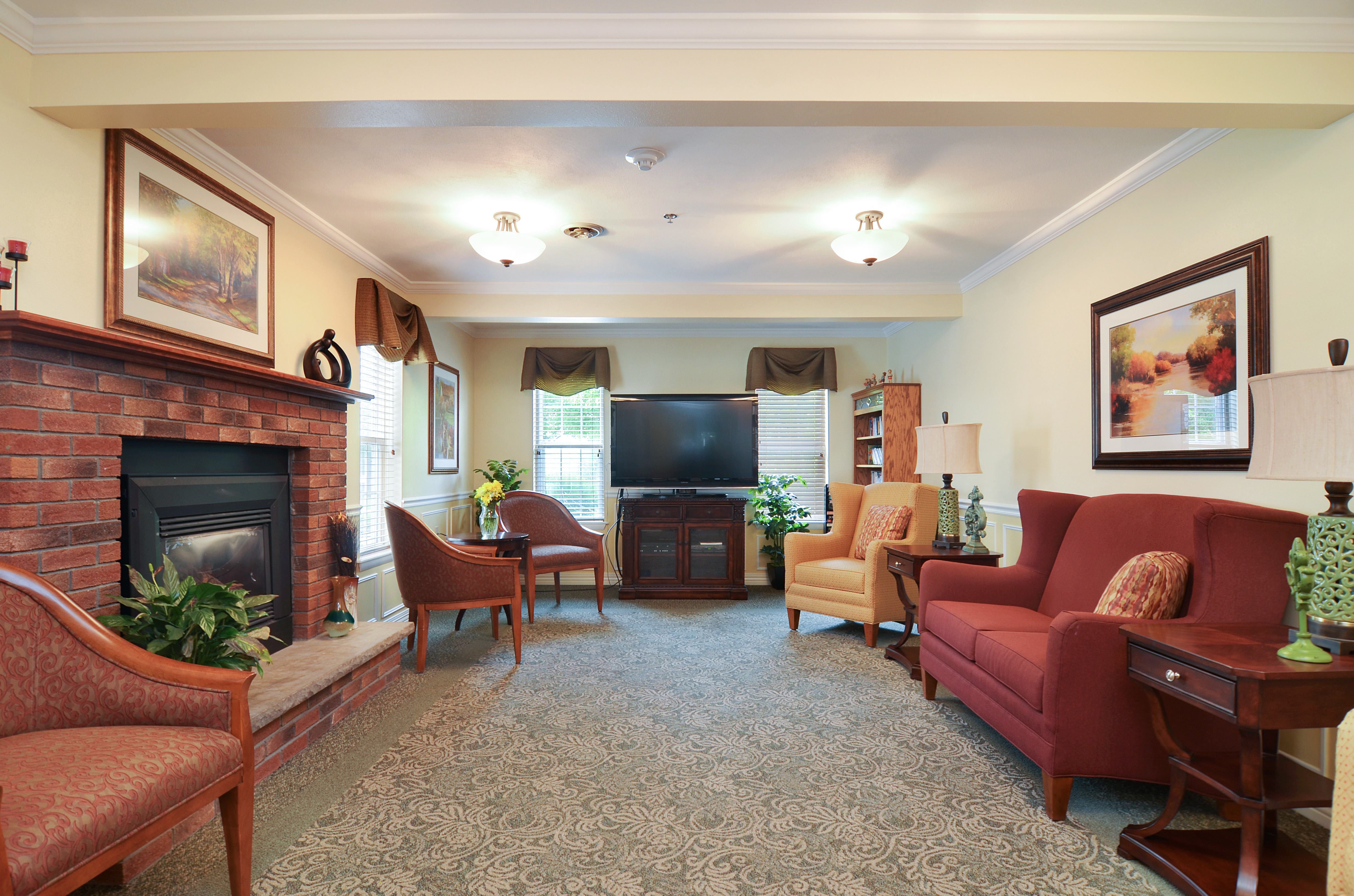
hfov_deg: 90.1
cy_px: 448
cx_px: 677
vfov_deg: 67.1
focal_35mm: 18
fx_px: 676
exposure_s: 1/4
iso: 200
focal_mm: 12
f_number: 8
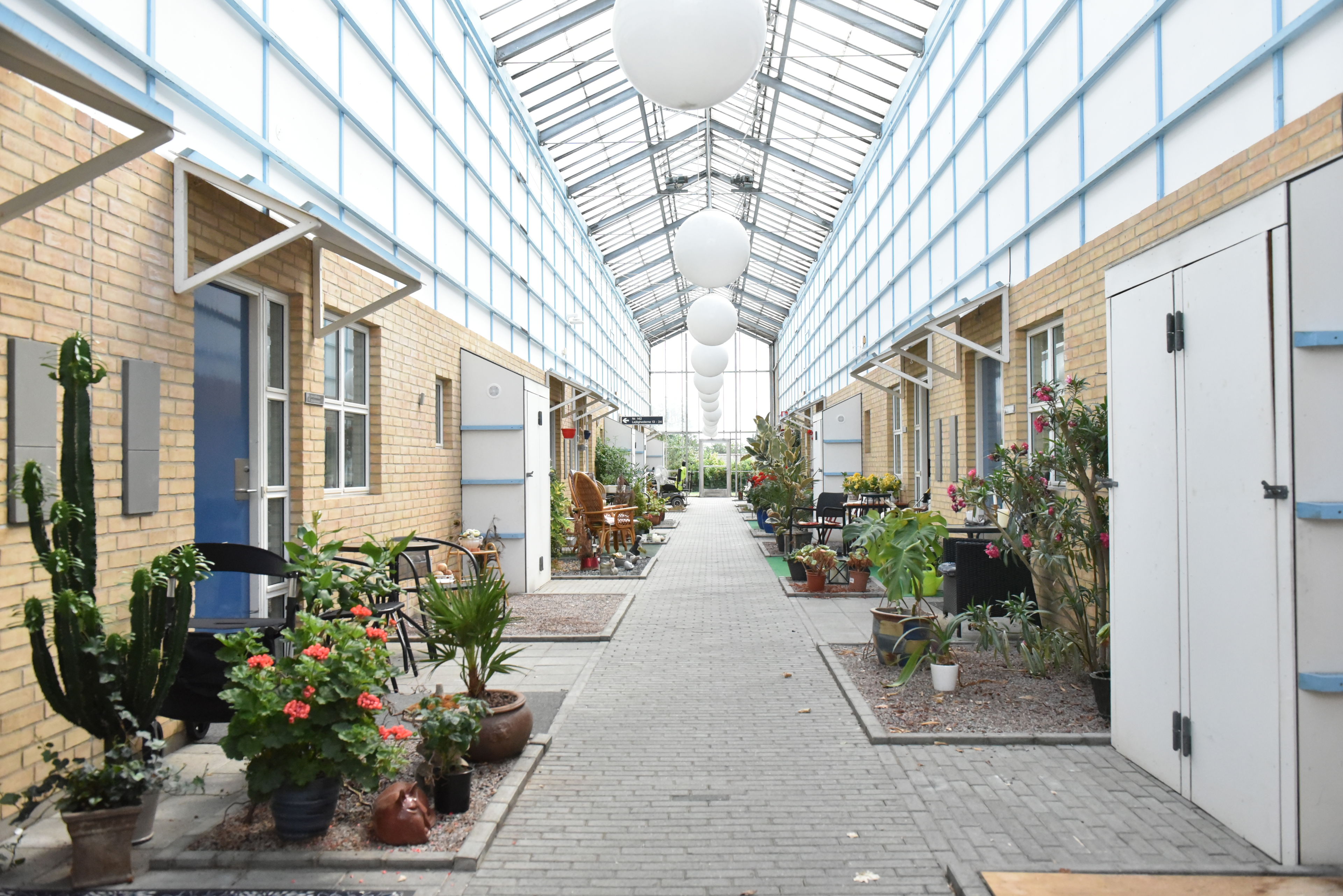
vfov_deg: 42.4
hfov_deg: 60.3
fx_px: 1157
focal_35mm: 31
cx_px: 672
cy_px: 448
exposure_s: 1/4000
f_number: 5
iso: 8000
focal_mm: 31
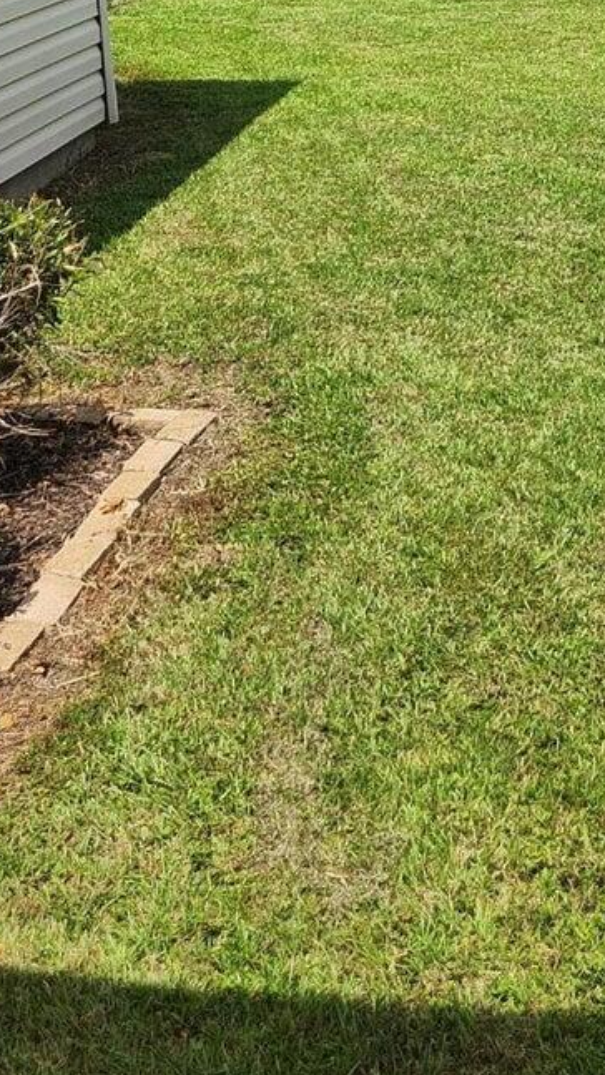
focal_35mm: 62
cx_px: 628
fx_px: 1768
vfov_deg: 31.5
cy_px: 18
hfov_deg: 18.8
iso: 20
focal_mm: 5.4
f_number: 1.8
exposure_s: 1/2643
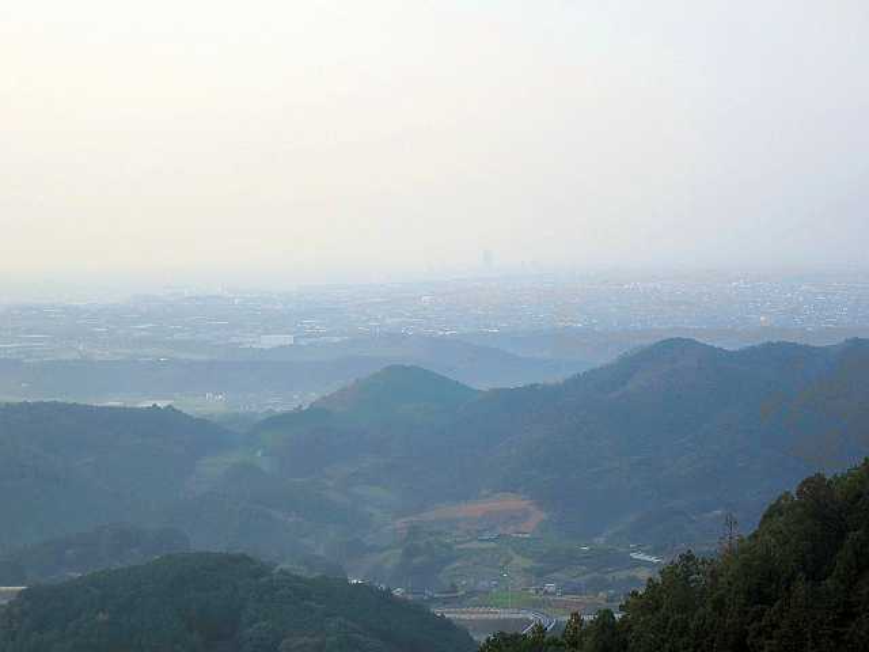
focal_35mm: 78
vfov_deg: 18.9
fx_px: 1958
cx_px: 434
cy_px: 326
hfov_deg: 25.0
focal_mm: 14.1
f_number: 4.5
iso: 125
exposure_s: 1/200
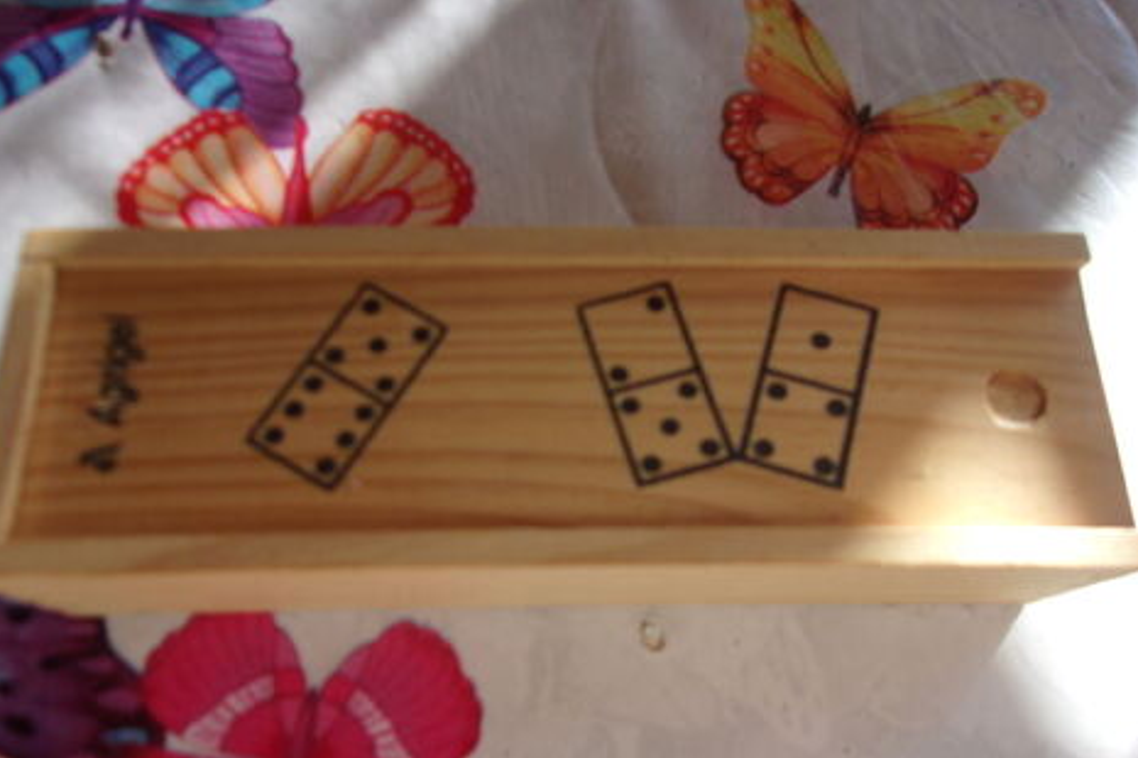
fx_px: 917
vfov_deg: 44.9
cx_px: 568
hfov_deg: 63.7
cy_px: 418
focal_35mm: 29
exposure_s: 1/170
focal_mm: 4.9
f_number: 3
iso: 80
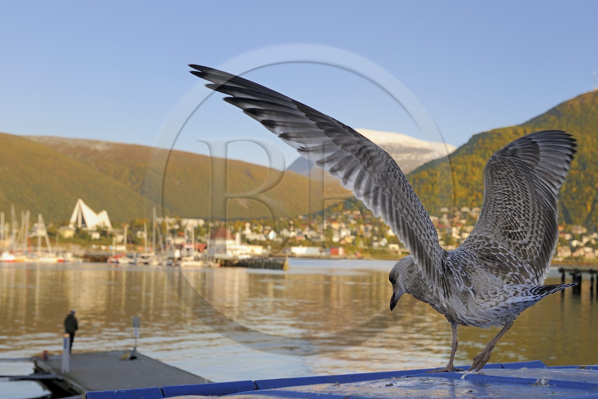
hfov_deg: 46.4
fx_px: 697
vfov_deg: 31.9
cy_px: 200
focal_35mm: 42
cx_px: 299
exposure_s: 1/320
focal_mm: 42
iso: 200
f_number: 6.3
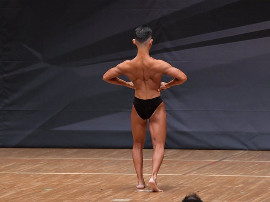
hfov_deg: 6.4
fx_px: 2418
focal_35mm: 310
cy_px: 101
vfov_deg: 4.8
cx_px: 139
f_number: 5.6
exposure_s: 1/400
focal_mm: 190
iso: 6400
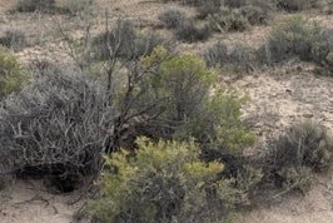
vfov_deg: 21.2
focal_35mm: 60
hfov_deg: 33.2
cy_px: -40
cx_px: 209
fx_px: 556
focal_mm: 6.76
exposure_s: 1/4950
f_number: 1.78
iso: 80
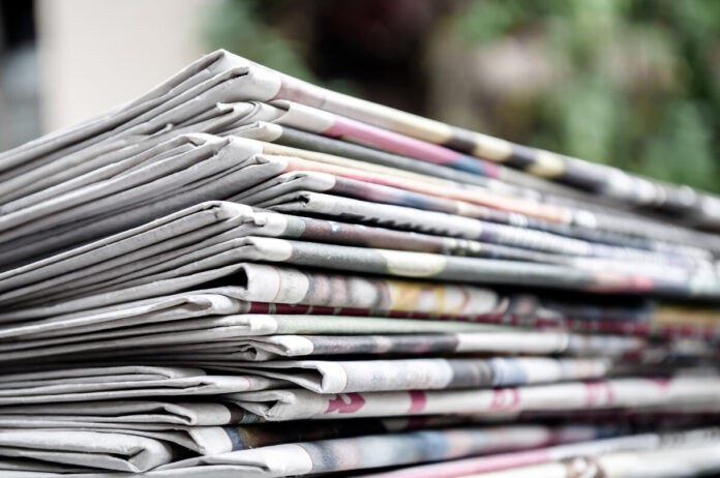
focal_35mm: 82
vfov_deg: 16.5
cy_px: 239
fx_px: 1648
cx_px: 360
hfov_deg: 24.6
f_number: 5.6
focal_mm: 55
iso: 100
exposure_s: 1/20
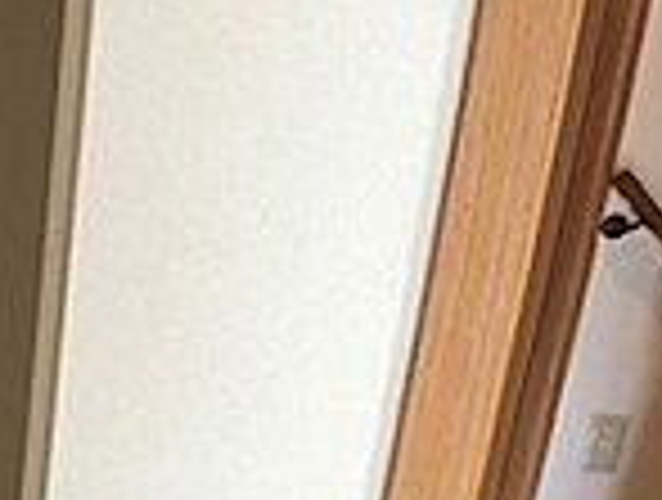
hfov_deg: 16.1
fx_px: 2185
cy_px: 419
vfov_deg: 13.0
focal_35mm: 114
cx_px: -266
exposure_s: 1/20
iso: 40
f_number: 1.8
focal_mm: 4
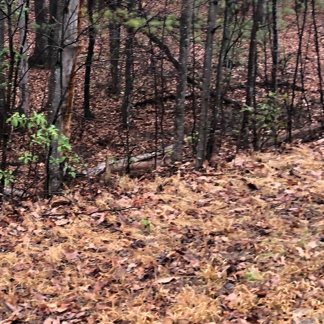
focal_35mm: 58
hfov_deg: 28.4
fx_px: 614
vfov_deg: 29.3
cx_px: 32
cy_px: 96
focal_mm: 3.99
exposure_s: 1/120
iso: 64
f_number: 1.8
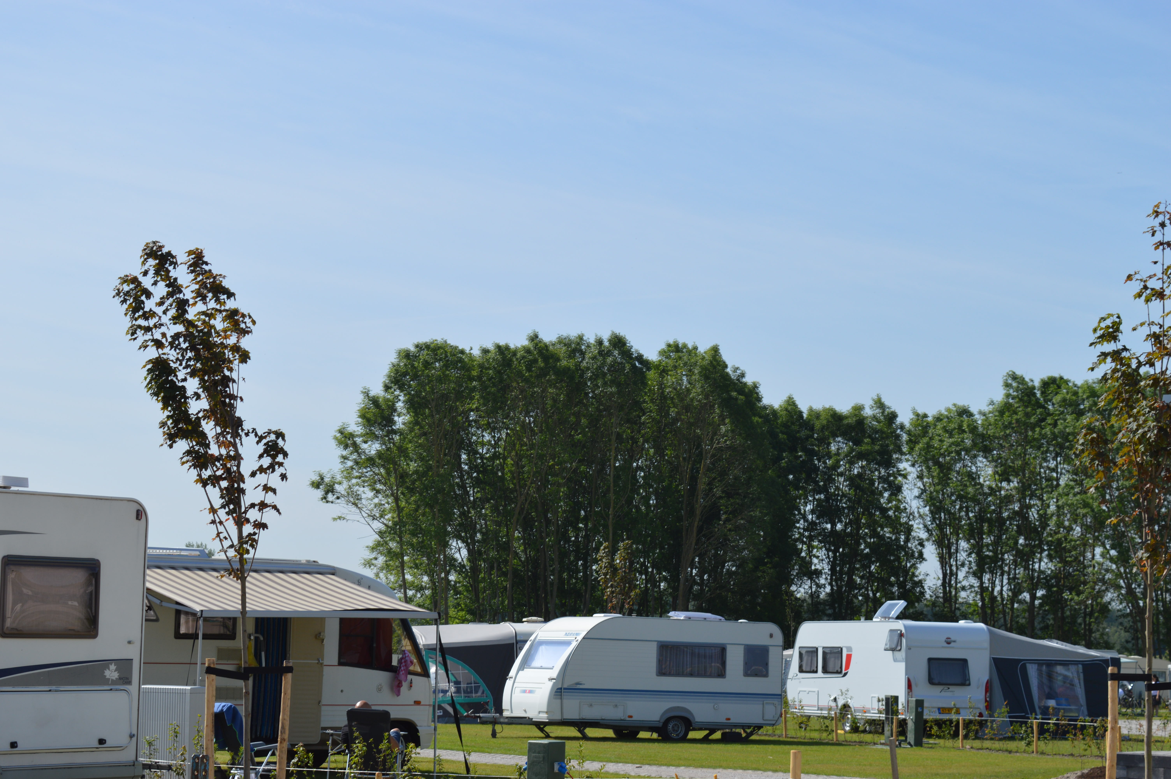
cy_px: 390
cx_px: 586
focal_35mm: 82
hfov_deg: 24.6
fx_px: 2681
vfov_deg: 16.5
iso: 100
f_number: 9
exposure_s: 1/320
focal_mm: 55
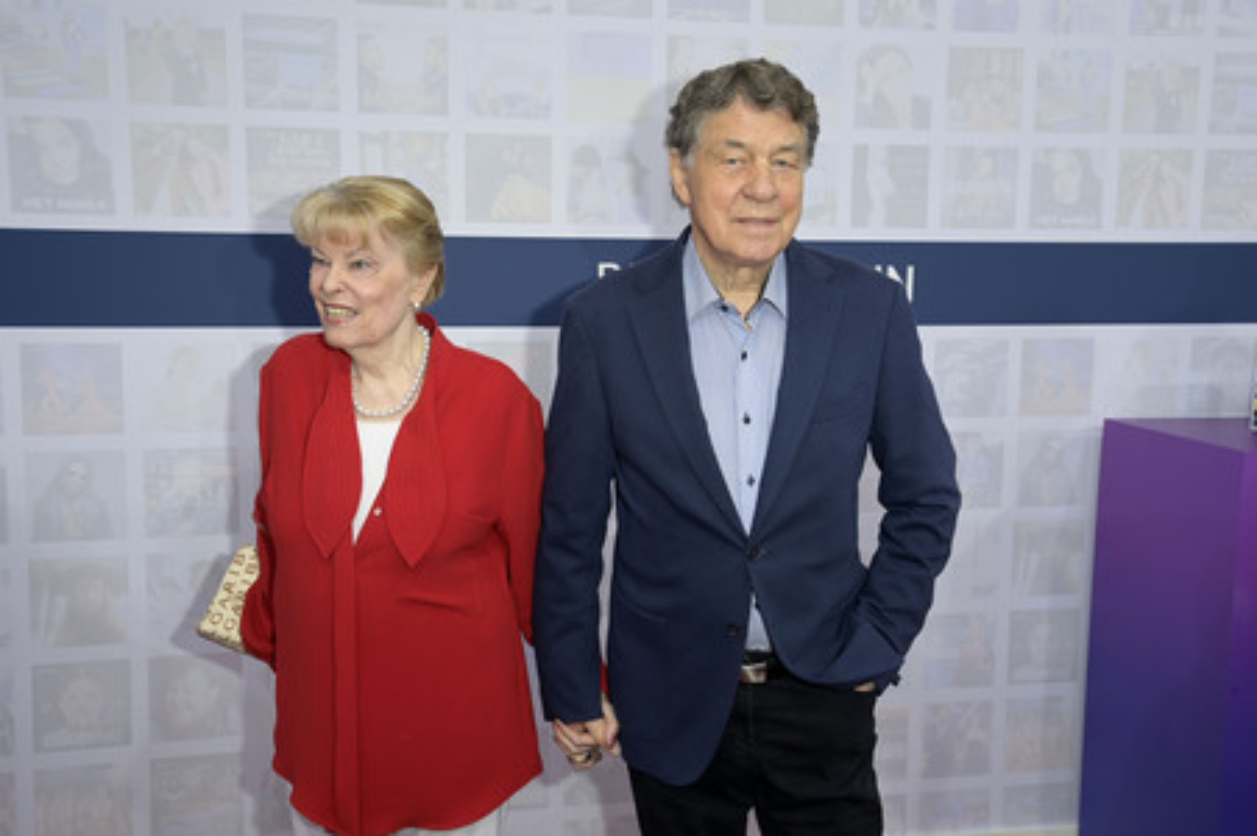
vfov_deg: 35.0
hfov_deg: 50.7
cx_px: 628
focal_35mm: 38
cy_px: 418
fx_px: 1326
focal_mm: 38
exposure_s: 1/200
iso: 640
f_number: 7.1
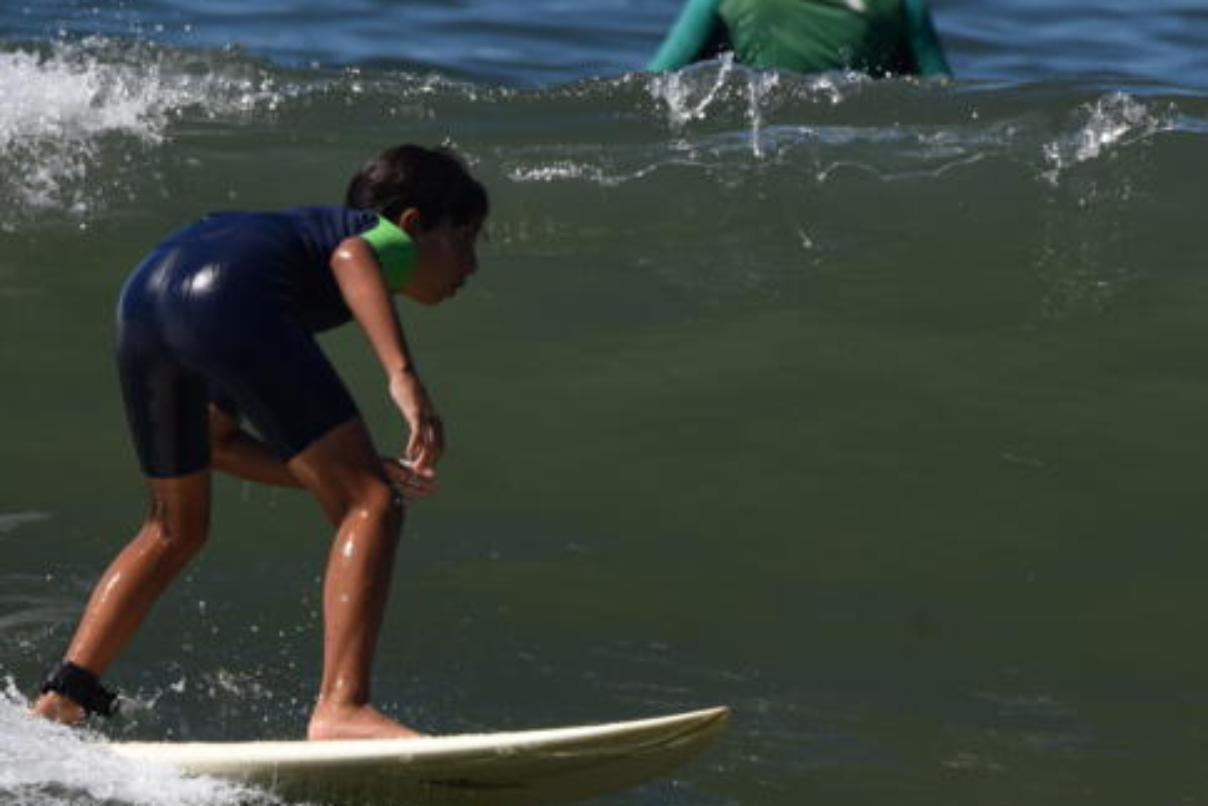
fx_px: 49976
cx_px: 319
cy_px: 363
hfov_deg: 1.4
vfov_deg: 0.9
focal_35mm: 1489
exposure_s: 1/1250
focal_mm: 600
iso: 320
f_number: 9
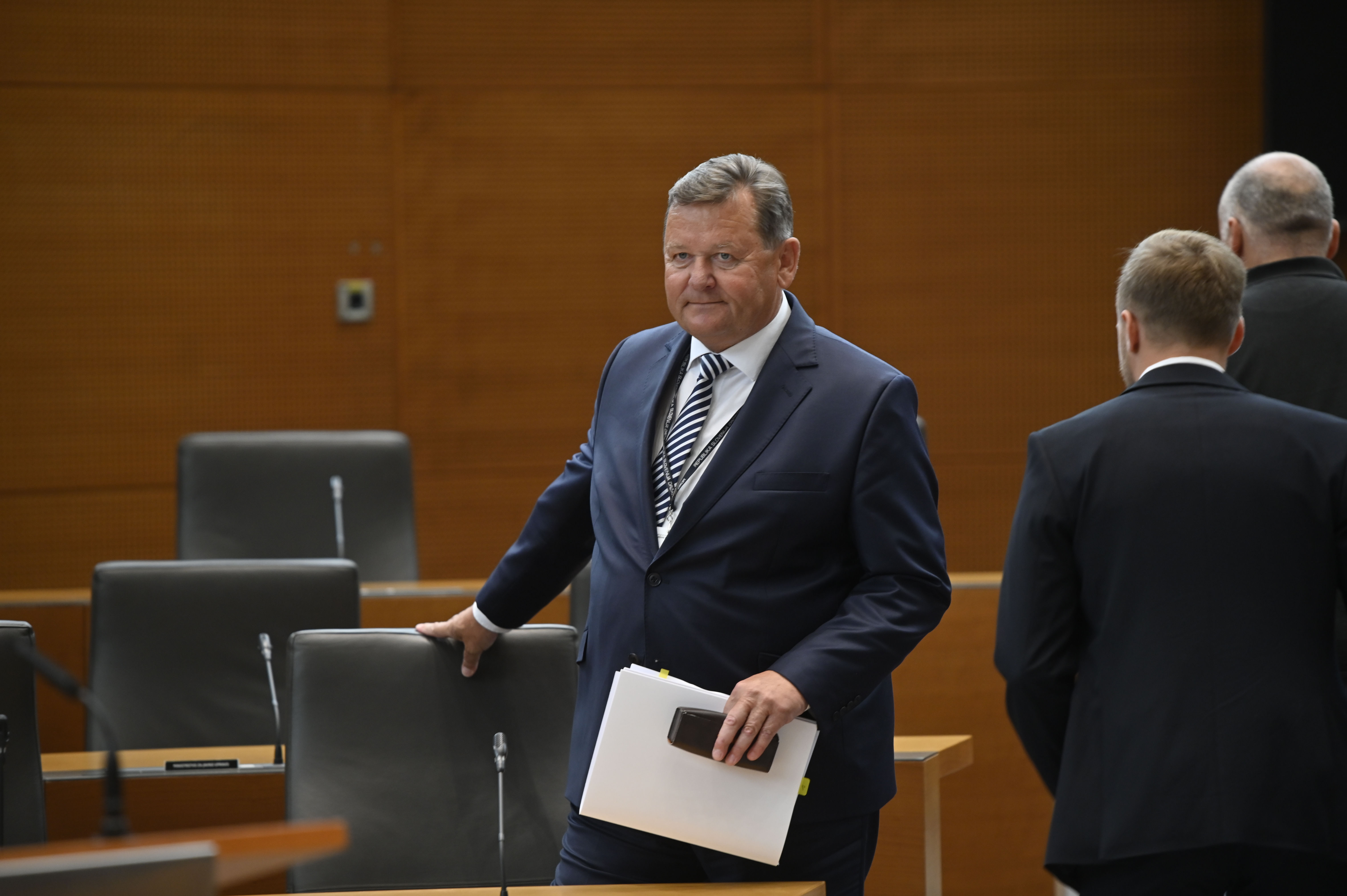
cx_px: 674
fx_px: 7478
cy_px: 448
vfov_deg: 6.9
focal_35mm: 200
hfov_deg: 10.3
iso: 1250
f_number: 3.5
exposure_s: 1/160
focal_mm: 200
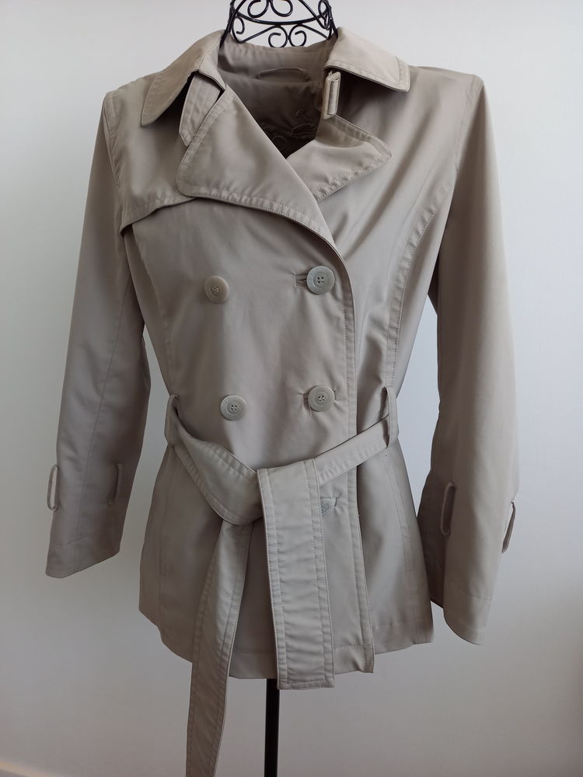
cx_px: 292
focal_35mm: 25
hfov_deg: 54.9
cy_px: 388
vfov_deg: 69.4
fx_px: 561
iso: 320
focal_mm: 4.6
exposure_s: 1/50
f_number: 2
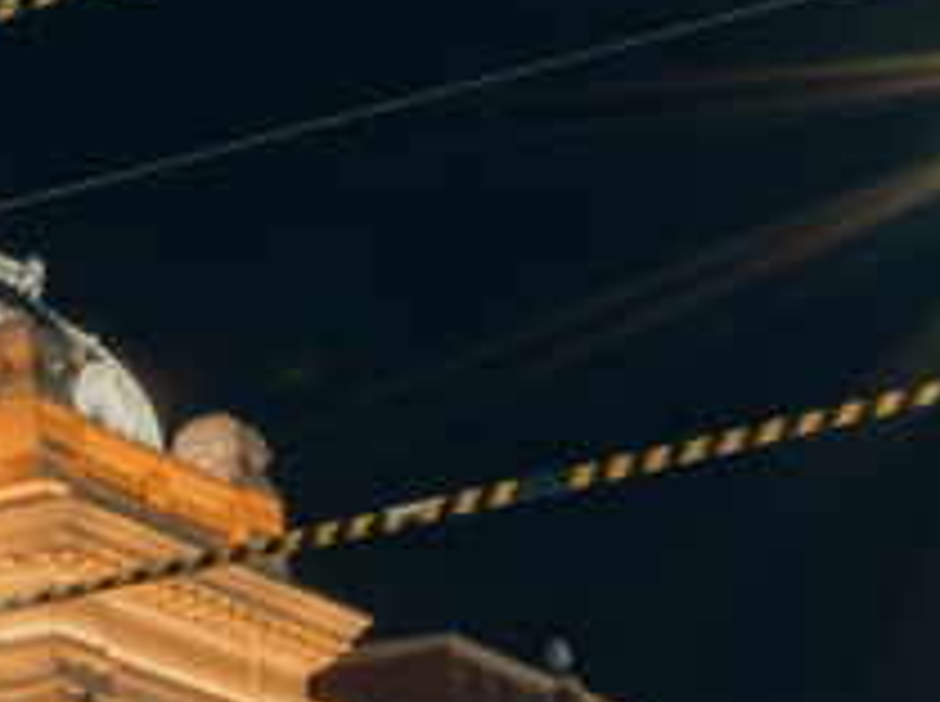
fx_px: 4093
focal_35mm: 151
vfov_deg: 9.7
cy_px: 848
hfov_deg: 11.5
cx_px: -1075
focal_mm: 26.7
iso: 160
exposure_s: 10
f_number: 22
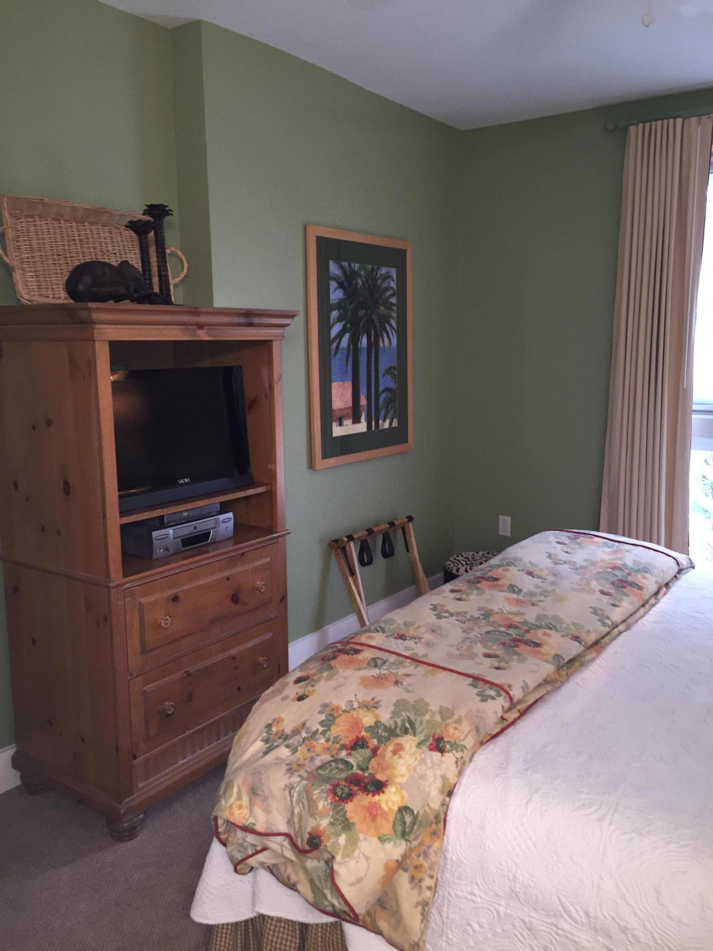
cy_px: 476
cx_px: 356
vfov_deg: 61.7
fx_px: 796
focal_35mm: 29
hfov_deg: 48.2
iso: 160
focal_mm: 4.15
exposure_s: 1/24
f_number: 2.2
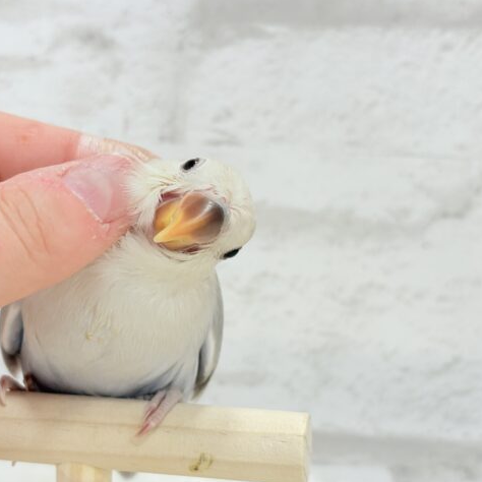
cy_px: 240
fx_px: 977
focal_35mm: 62
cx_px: 217
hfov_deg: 27.7
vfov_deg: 27.7
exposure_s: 1/50
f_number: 1.6
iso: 50
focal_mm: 5.96
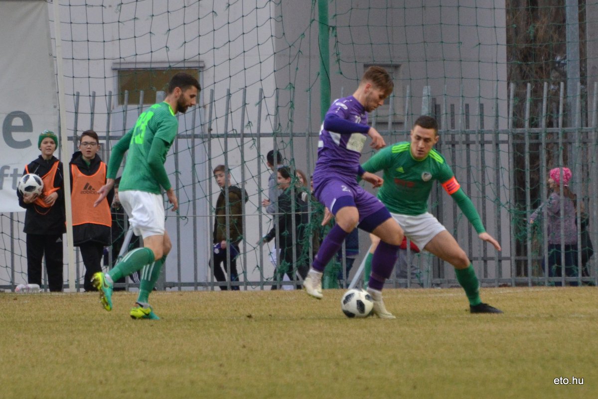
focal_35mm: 450
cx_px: 299
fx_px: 7477
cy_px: 200
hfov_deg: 4.6
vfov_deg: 3.1
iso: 1250
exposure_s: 1/500
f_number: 5.6
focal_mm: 300
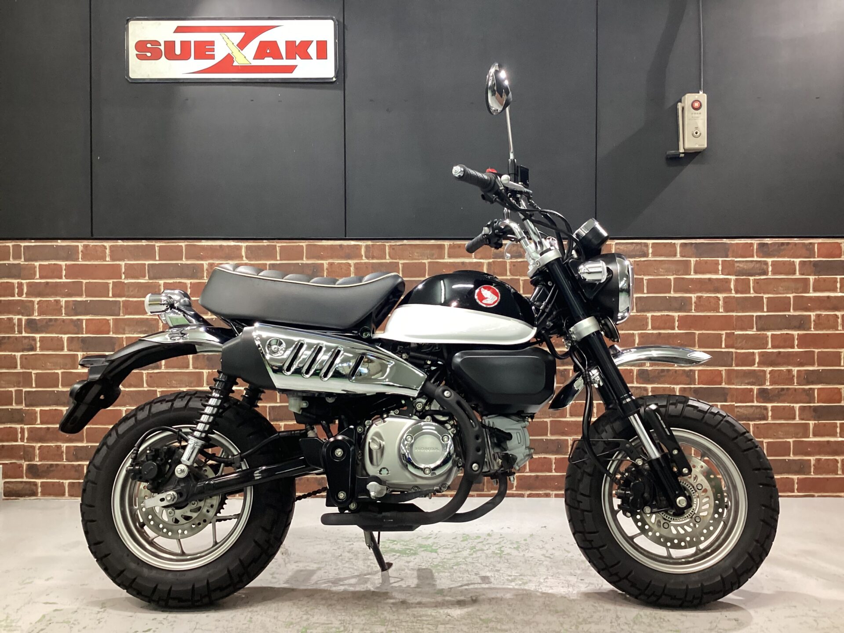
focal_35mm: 31
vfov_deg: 45.4
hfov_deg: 58.4
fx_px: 756
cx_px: 422
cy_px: 316
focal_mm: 3.3
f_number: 2.4
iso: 320
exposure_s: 1/40
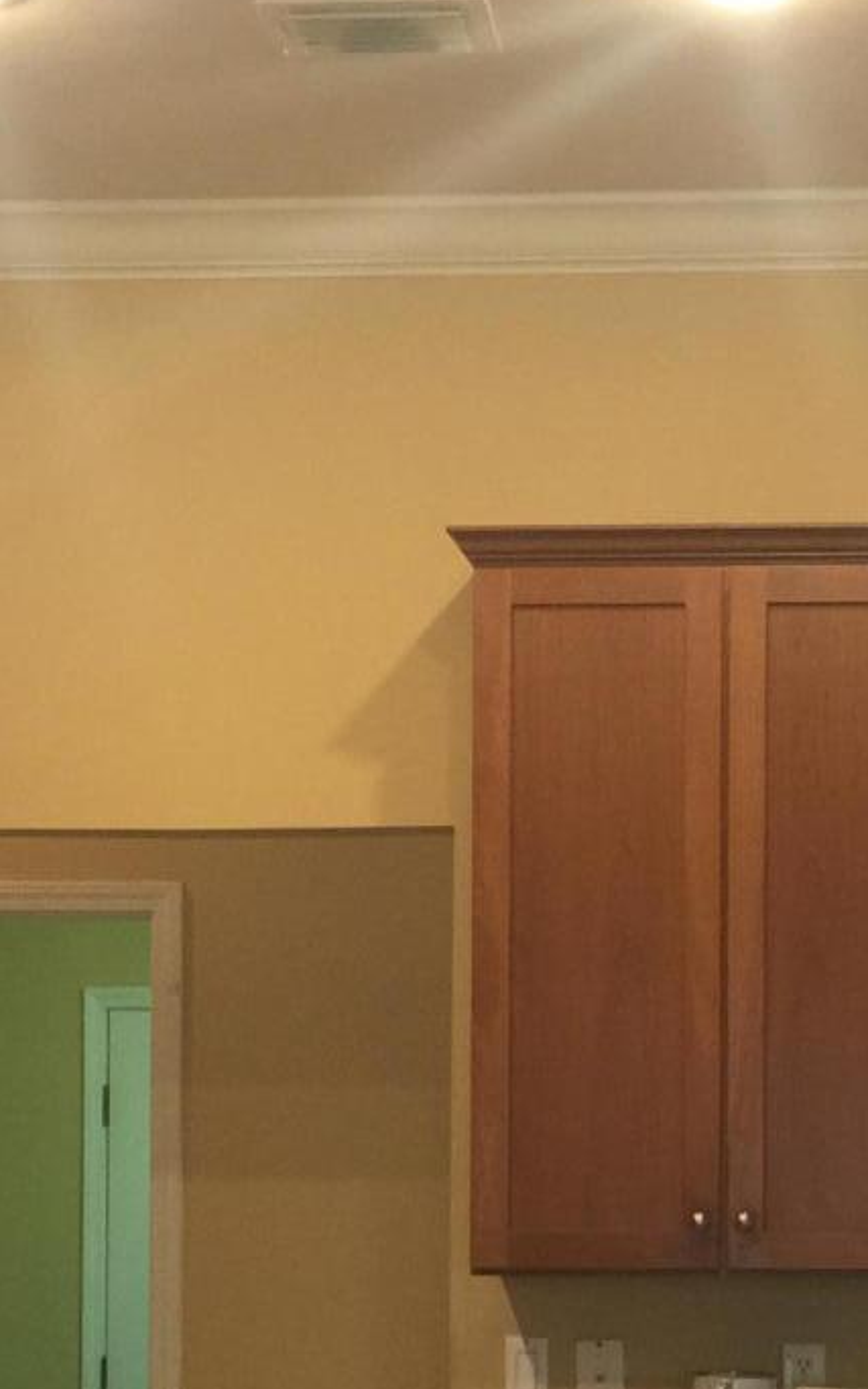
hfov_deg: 14.4
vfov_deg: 22.5
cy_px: 1236
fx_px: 3406
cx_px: 695
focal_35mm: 90
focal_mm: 4.15
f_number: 2.2
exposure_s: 1/15
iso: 50
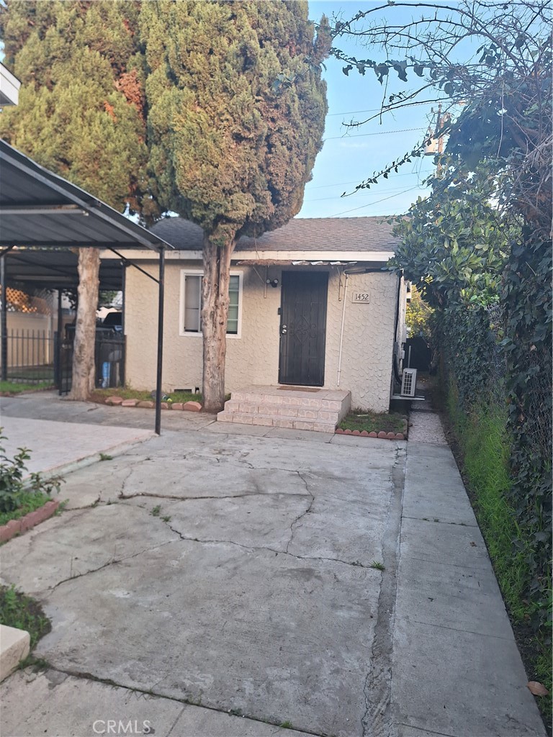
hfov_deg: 58.9
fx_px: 490
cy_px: 368
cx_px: 276
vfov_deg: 73.9
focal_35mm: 23
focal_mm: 5.54
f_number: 1.8
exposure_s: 1/263
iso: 40
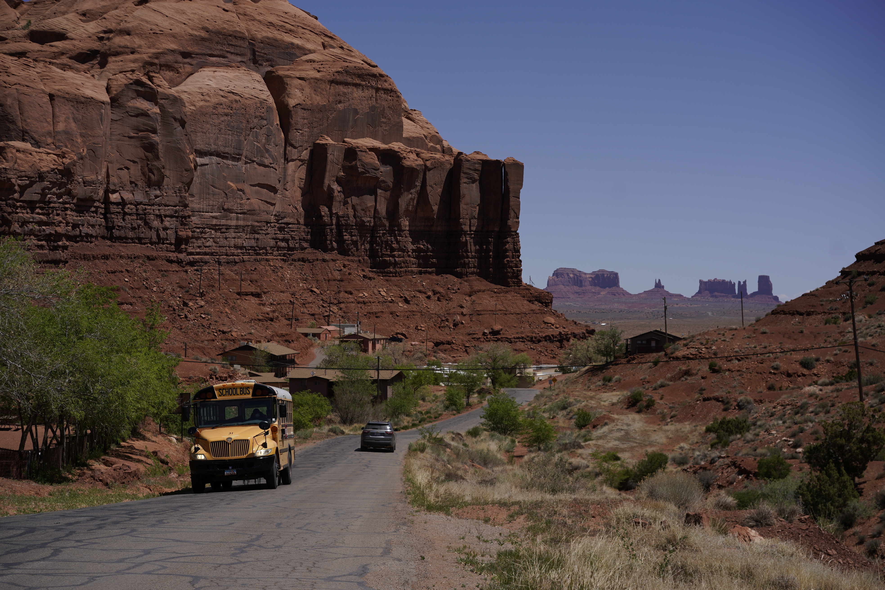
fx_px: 1352
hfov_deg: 36.2
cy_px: 295
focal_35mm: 55
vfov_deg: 24.6
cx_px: 442
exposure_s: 1/2000
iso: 100
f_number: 5
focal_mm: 55
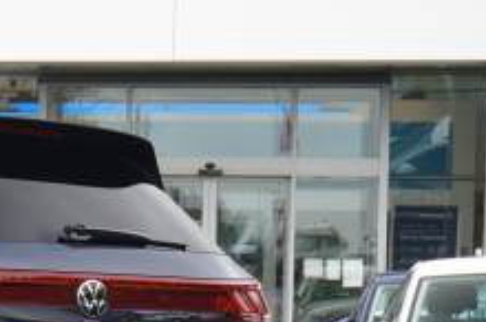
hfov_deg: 11.9
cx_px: -216
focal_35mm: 166
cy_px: 322
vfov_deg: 8.2
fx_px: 2238
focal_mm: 38
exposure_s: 1/60
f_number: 5.6
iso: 200
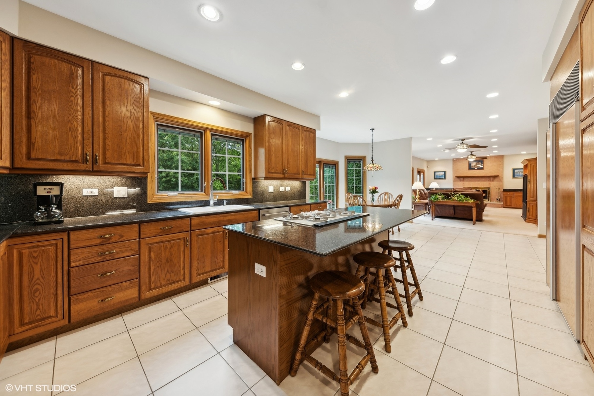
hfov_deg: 112.6
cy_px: 198
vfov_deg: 90.0
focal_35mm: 12
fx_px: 198
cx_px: 297
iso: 320
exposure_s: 1/10
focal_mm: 12
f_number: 8
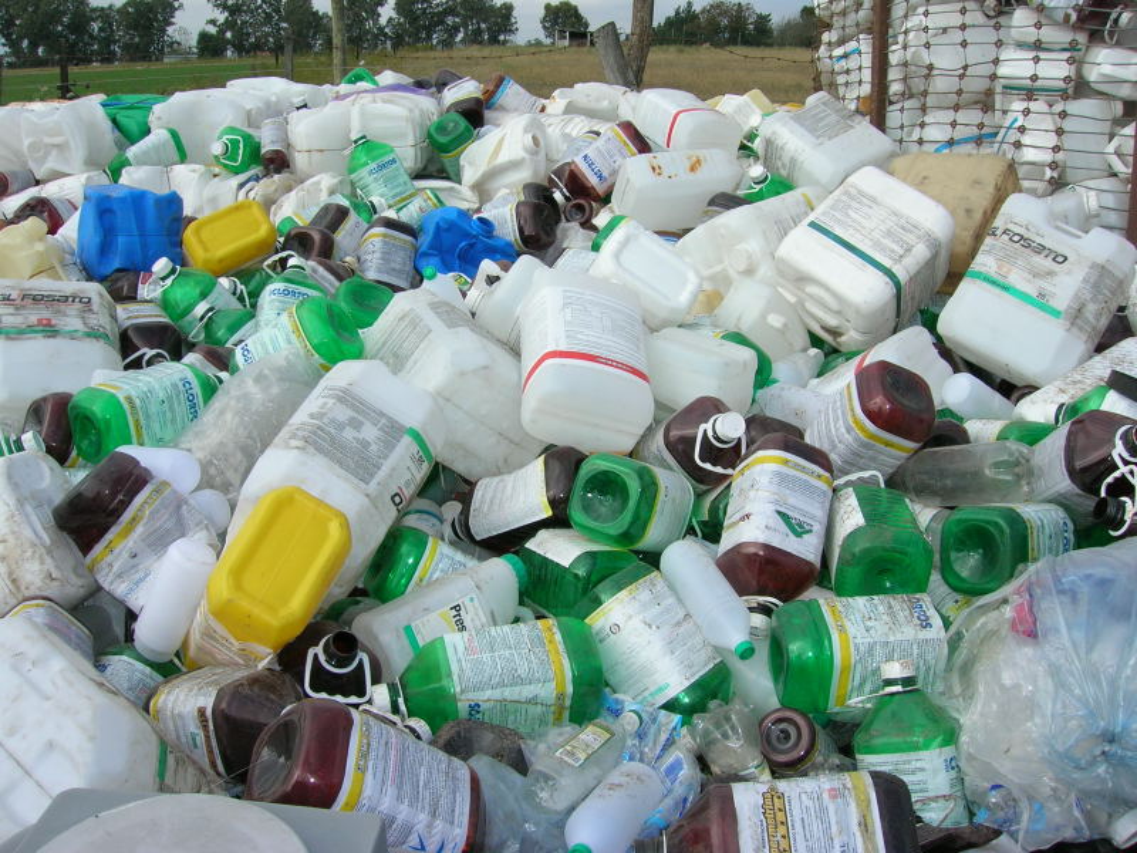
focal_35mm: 34
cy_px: 426
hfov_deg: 54.0
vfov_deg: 41.8
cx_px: 568
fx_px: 1117
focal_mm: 5.7
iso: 71
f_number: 4.9
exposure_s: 1/455
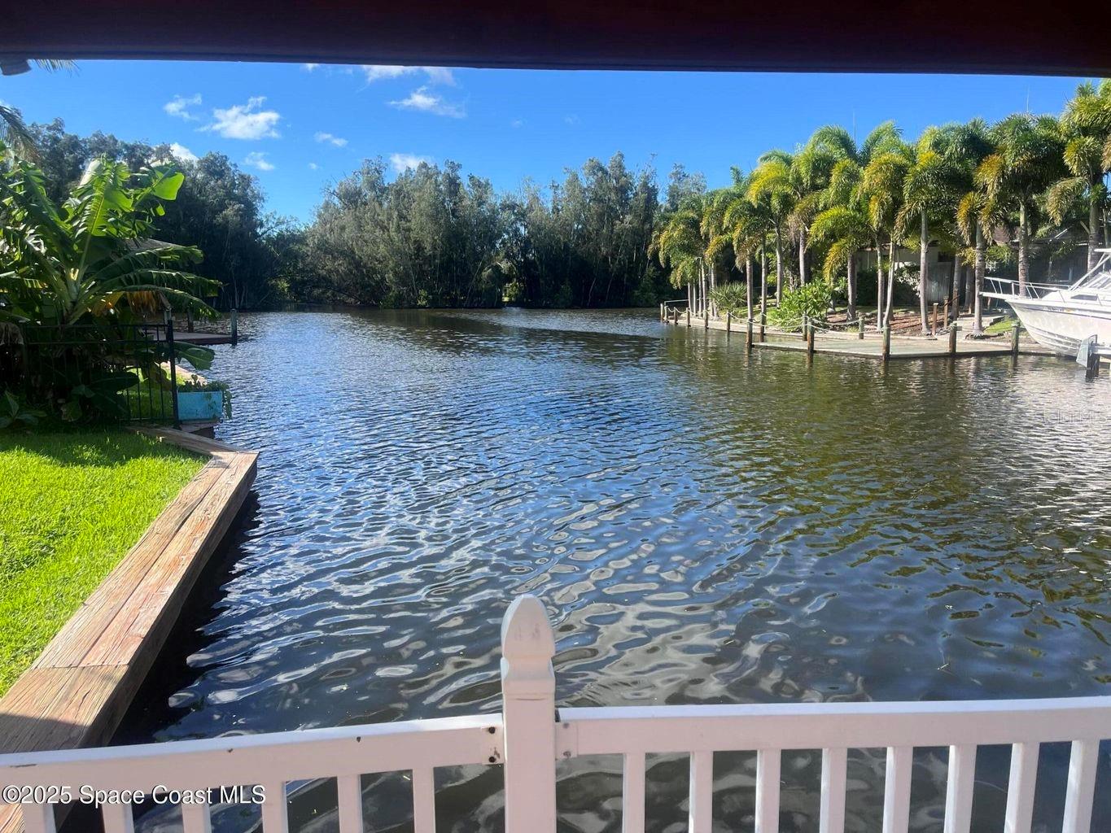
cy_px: 416
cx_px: 556
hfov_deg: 67.3
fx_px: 835
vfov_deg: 53.1
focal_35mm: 26
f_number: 1.6
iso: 50
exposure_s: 1/1600
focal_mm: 5.1
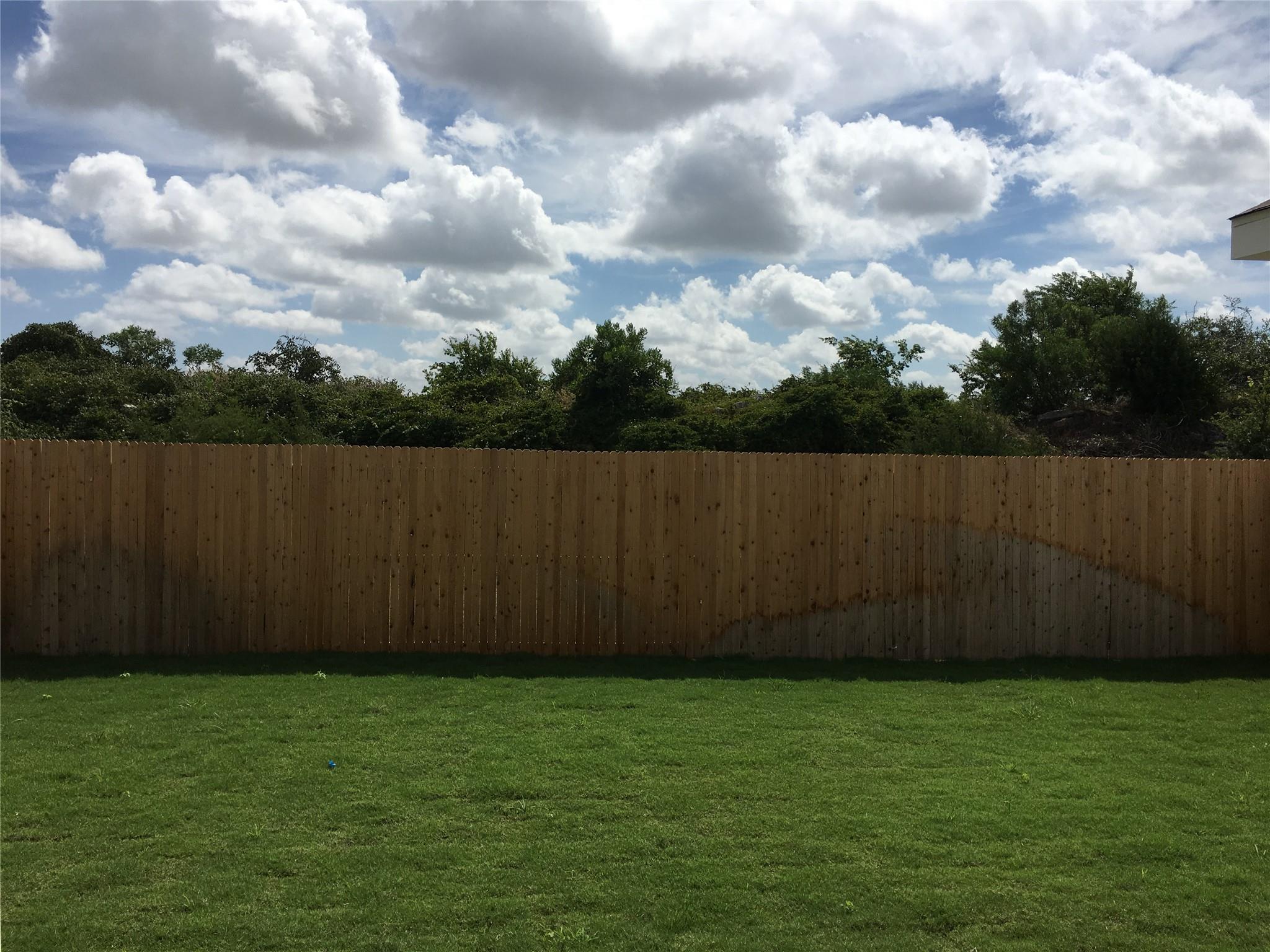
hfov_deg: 61.7
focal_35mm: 29
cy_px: 476
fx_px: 1064
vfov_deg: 48.2
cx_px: 635
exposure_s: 1/3497
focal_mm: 4.15
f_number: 2.2
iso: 25
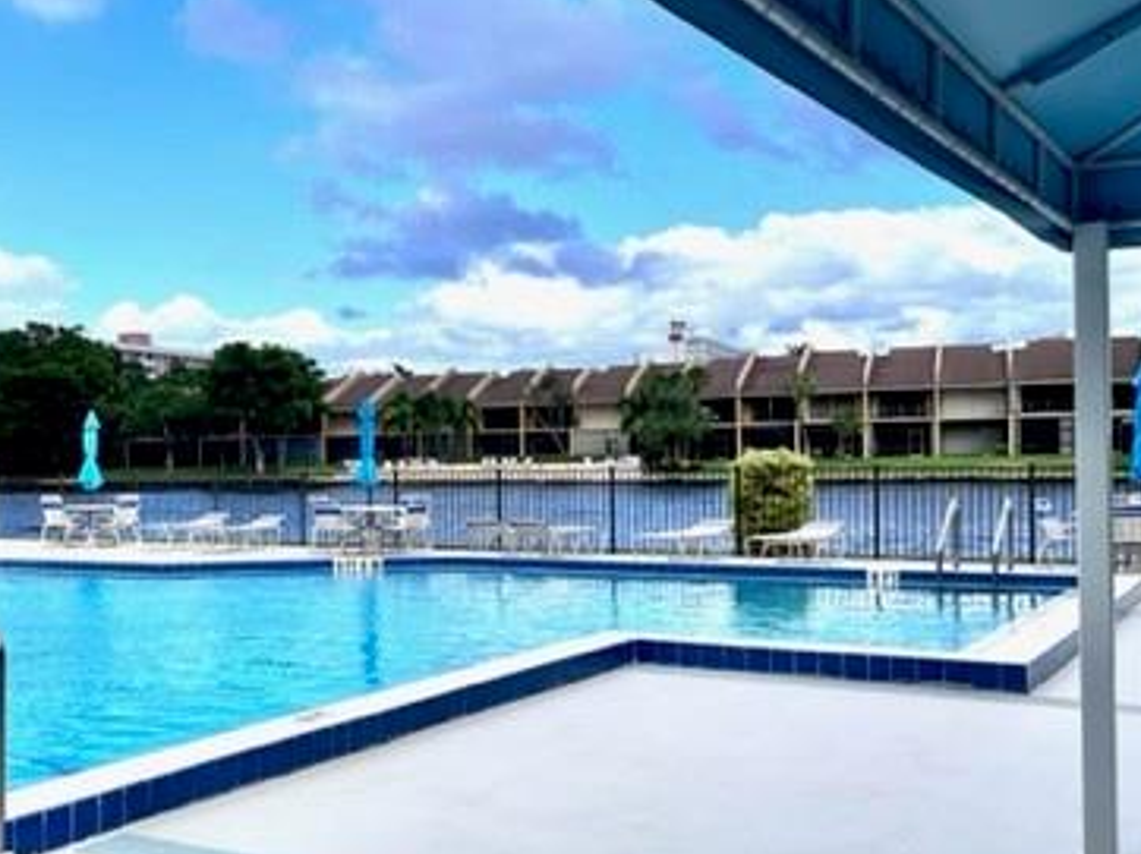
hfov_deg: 40.0
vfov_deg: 31.4
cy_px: 479
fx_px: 1515
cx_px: 265
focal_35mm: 46
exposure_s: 1/4484
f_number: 1.6
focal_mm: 5.1
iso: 50
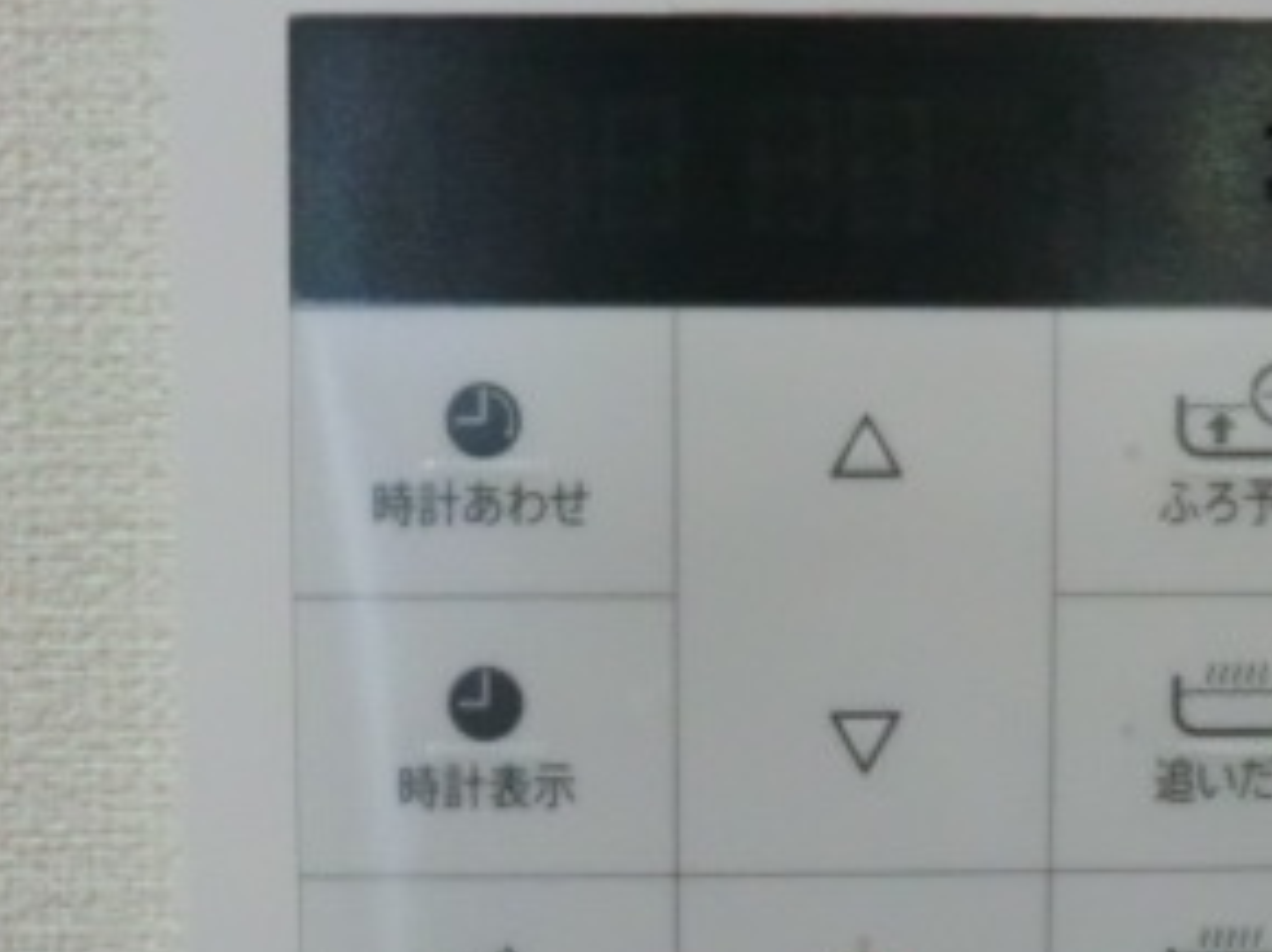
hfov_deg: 36.1
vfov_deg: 27.3
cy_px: 632
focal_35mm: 53
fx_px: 1946
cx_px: 715
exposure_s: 1/40
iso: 800
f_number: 3.2
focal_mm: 4.3
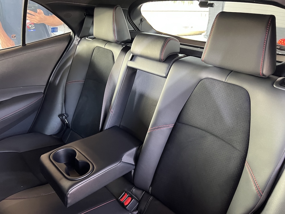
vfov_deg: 53.1
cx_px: 142
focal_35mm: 26
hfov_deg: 67.3
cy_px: 107
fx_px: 214
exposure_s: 1/60
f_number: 1.5
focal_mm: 5.7
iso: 400
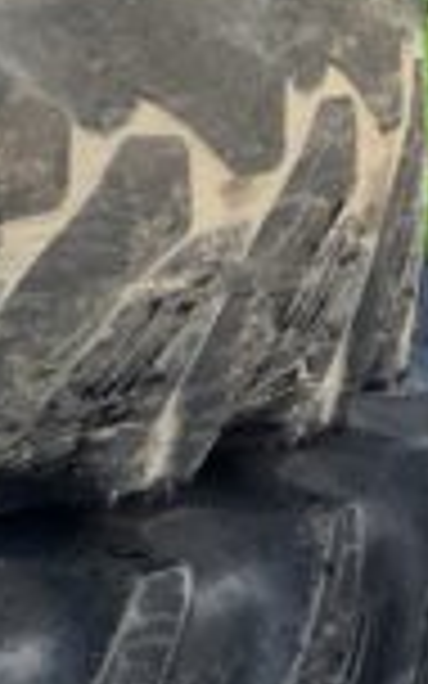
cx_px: 617
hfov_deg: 6.3
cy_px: 292
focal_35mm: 207
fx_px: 3863
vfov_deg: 10.1
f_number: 1.8
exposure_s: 1/122
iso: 20
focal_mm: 3
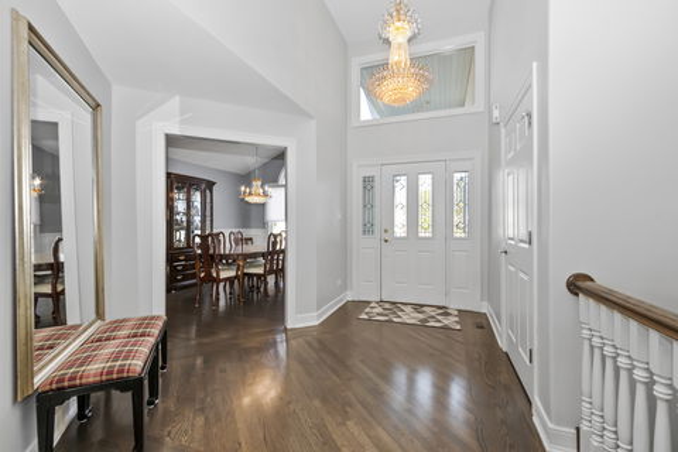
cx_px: 339
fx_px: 282
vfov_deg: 77.3
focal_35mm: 15
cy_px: 226
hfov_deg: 100.4
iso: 250
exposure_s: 1/50
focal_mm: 10
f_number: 7.1
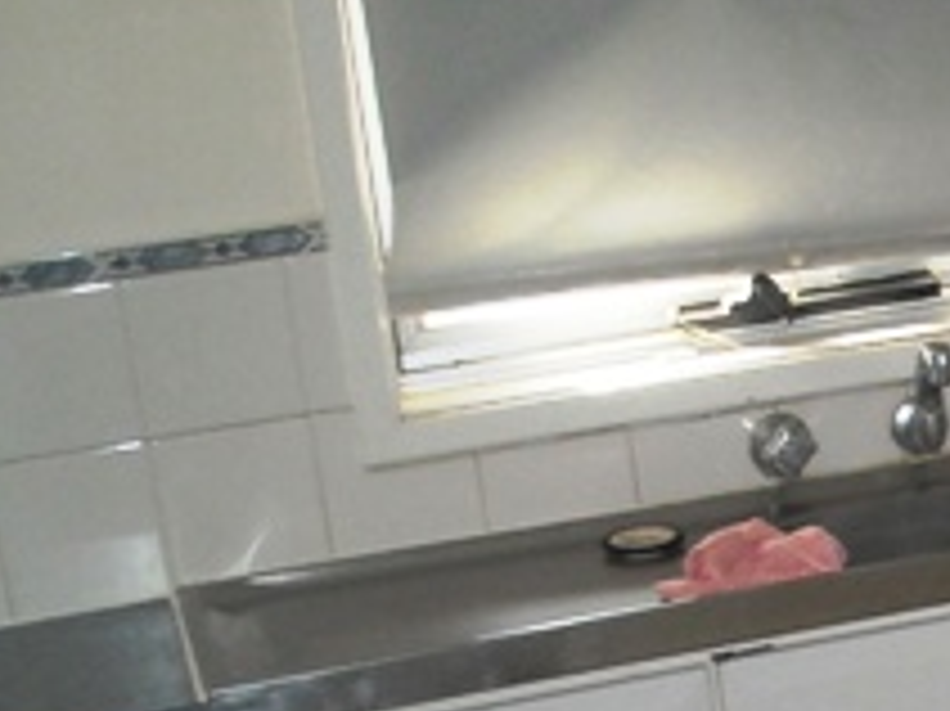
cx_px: 1292
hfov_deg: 17.3
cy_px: 770
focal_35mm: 106
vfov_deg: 13.7
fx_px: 2907
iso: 200
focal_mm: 5.7
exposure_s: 1/60
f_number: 2.8
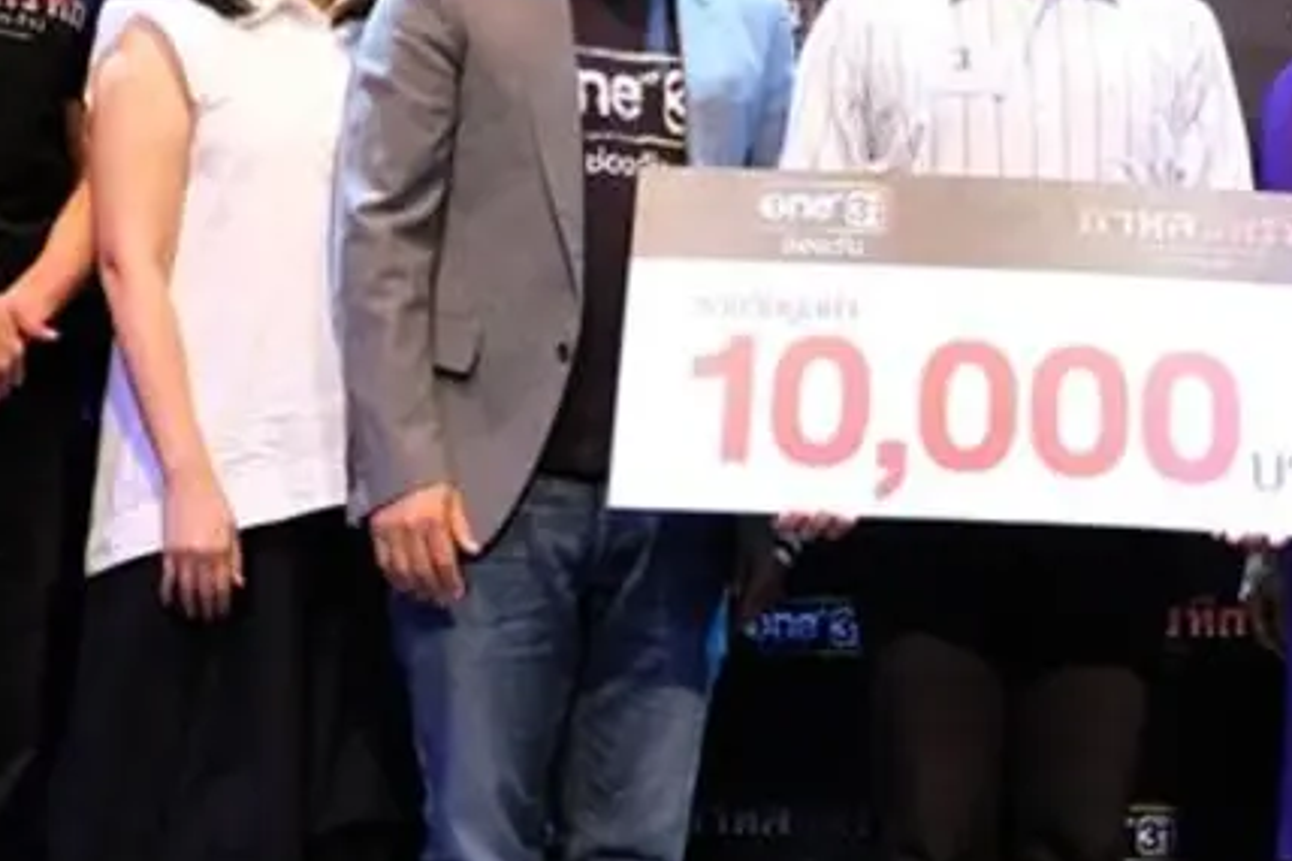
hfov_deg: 20.0
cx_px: 857
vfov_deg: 13.4
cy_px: 190
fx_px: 3659
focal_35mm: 102
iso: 12800
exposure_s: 1/500
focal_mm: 37.1
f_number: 5.3
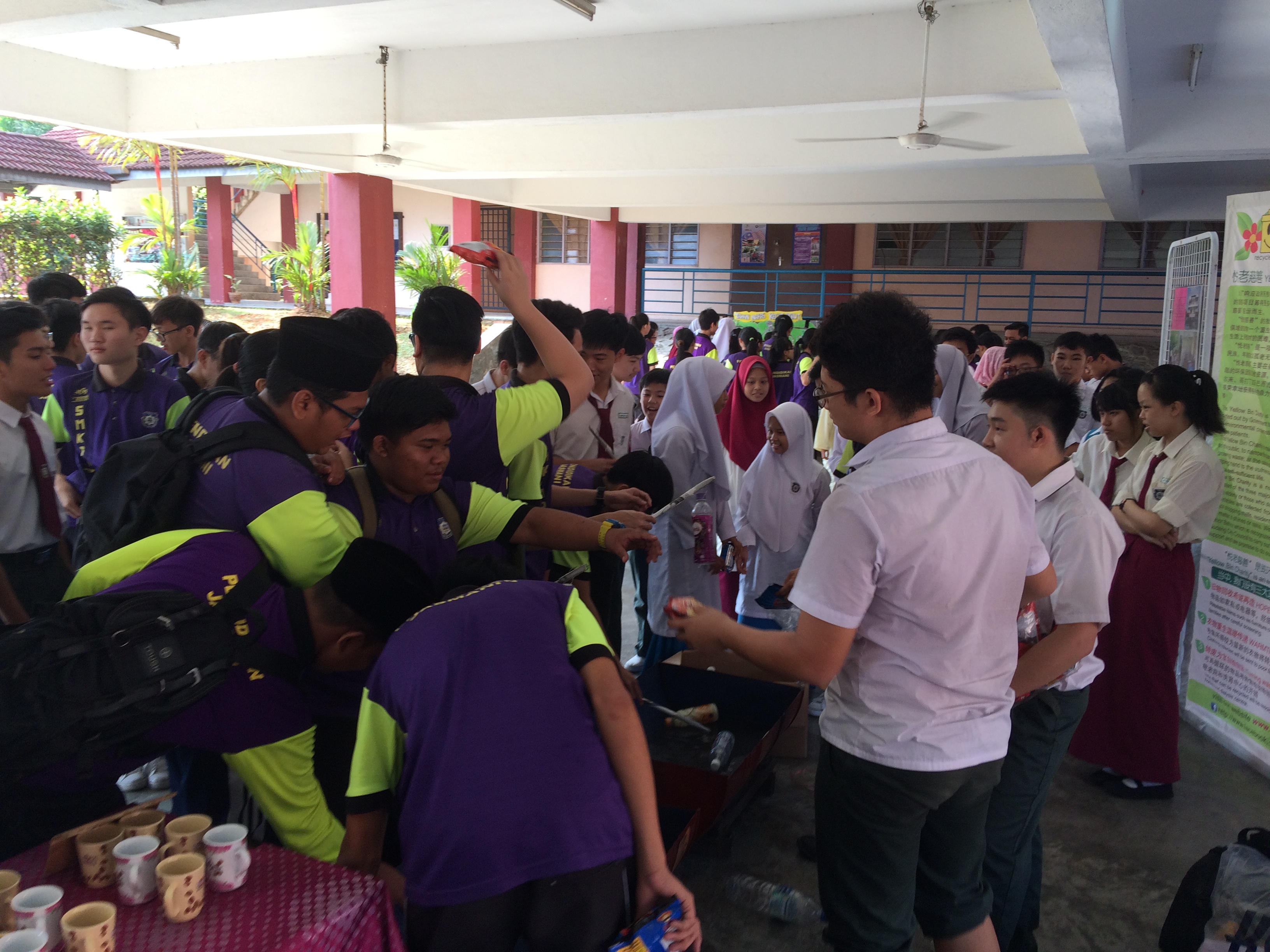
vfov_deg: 48.2
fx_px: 1064
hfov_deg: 61.7
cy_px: 476
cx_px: 635
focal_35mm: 29
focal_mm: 4.15
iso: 40
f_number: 2.2
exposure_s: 1/100
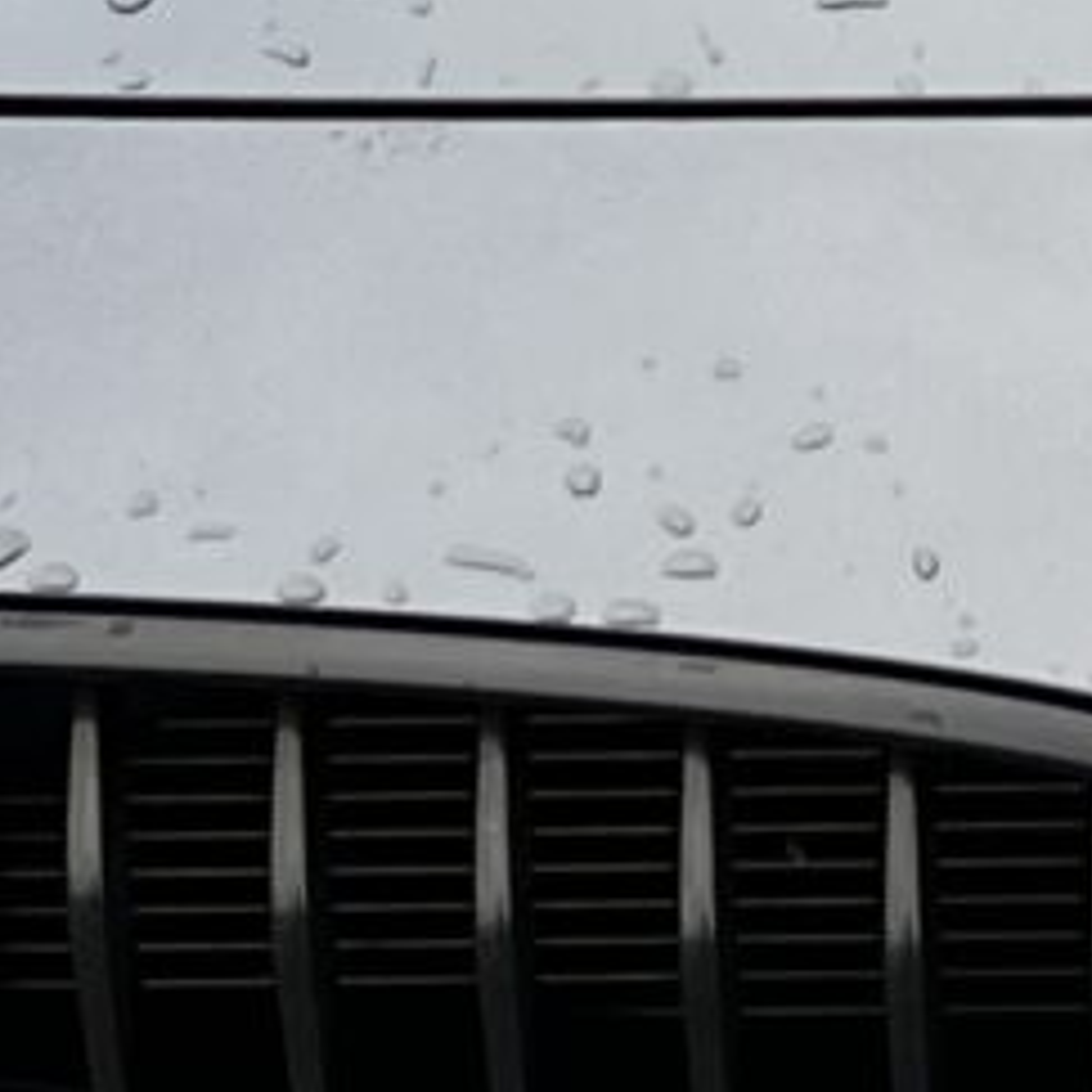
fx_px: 8637
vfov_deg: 7.0
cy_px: -1020
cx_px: 1434
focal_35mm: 242
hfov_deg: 7.2
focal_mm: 5.7
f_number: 1.5
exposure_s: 1/488
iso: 64
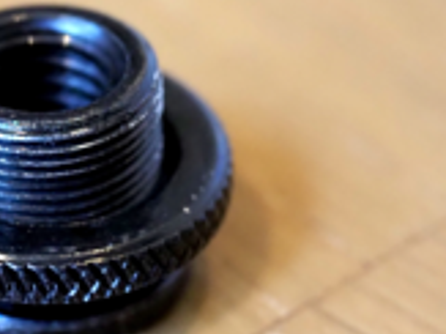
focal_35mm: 206
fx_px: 2652
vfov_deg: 7.2
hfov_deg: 9.6
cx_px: 47
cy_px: 185
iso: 3200
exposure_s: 1/100
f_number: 4
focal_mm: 40
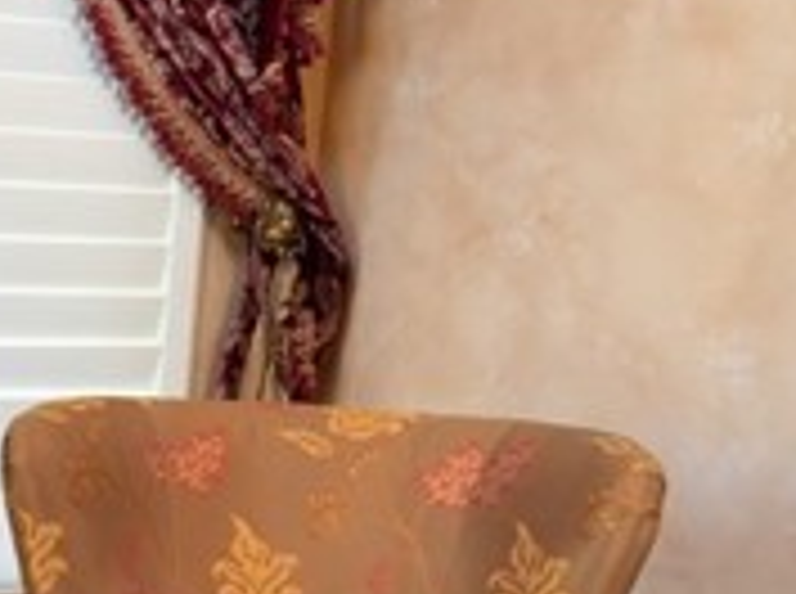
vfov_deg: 16.7
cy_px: 508
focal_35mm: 87
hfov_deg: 19.0
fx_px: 1997
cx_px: -490
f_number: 1.78
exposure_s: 1/60
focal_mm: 6.76
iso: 200
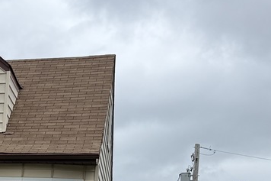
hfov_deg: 17.5
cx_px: -171
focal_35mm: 101
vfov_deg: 13.1
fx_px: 760
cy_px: 232
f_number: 1.78
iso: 80
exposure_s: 1/2370
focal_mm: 6.76
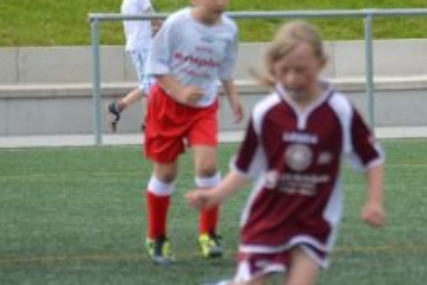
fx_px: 8361
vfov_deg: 2.0
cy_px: 125
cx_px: 399
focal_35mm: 705
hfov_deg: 2.9
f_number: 5.6
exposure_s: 1/1000
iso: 400
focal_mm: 200
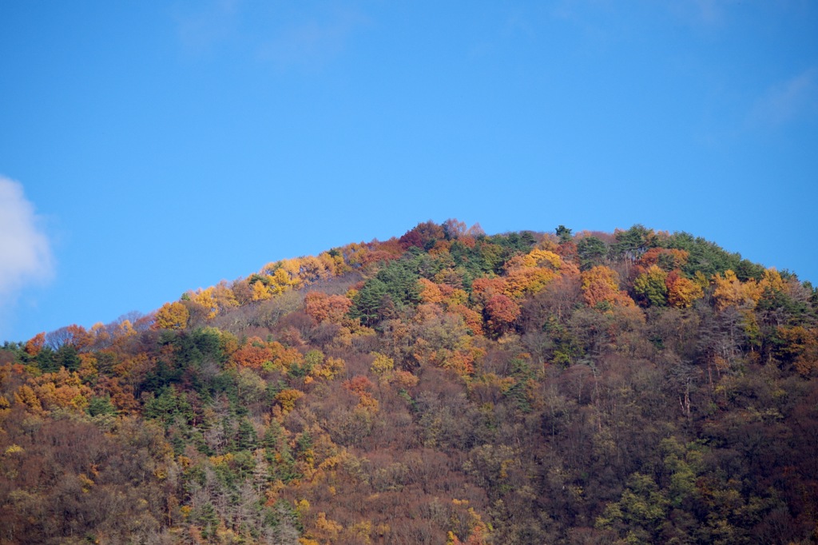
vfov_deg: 8.7
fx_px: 3566
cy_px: 272
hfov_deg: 13.1
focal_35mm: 157
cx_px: 409
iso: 100
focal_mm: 105
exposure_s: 1/500
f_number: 5
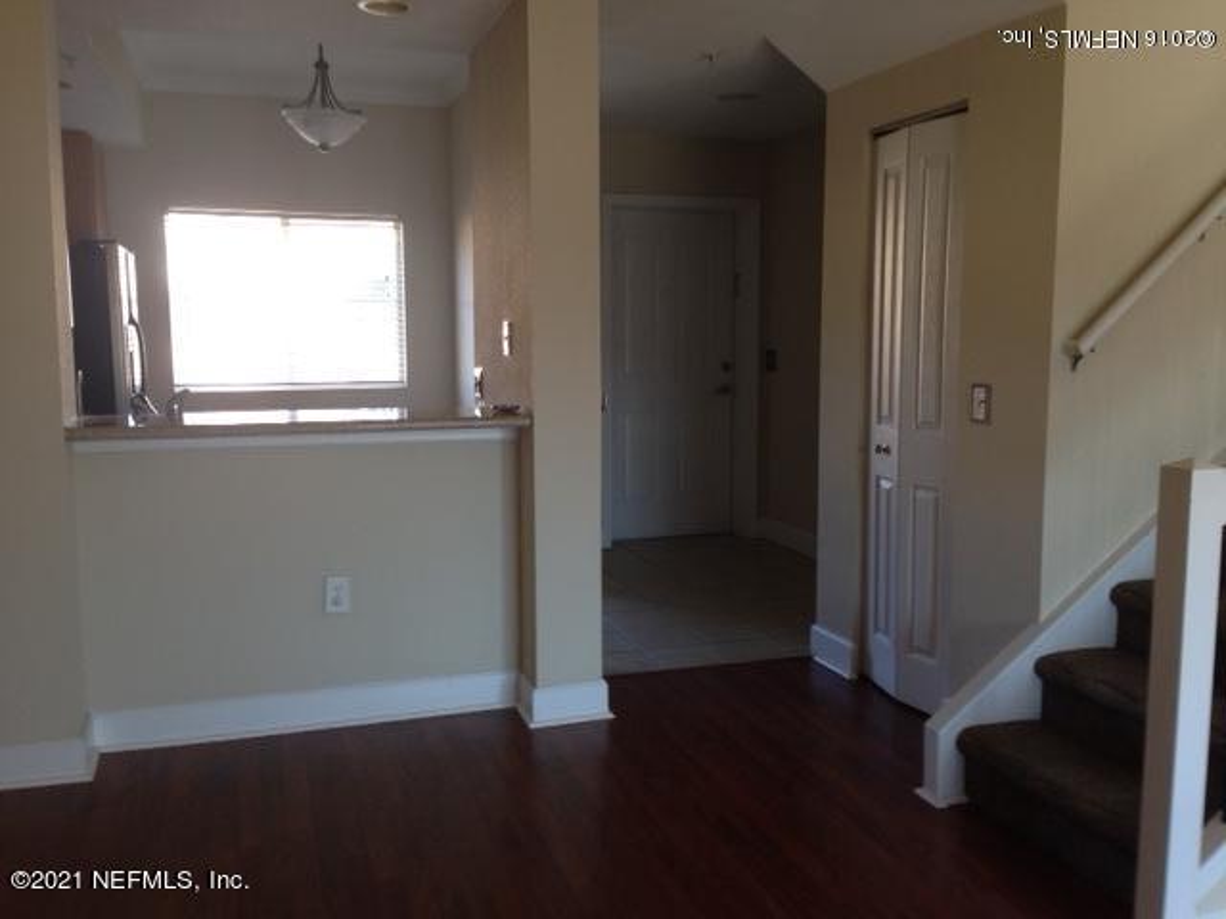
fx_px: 1169
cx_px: 613
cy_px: 460
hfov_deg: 55.4
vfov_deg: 42.9
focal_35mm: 33
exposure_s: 1/20
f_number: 2.4
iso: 64
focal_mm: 4.12
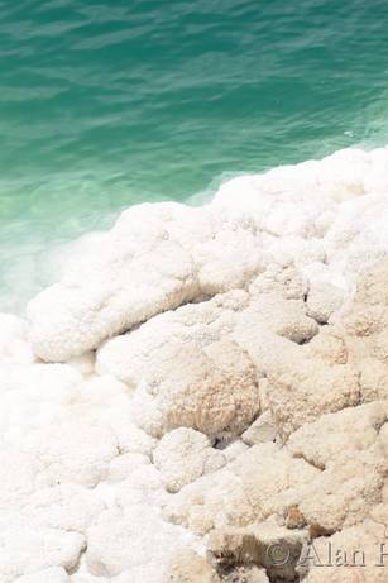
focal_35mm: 341
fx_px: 5517
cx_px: 119
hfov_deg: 4.0
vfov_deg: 6.0
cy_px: 292
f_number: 5.6
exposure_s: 1/500
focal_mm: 150
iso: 100
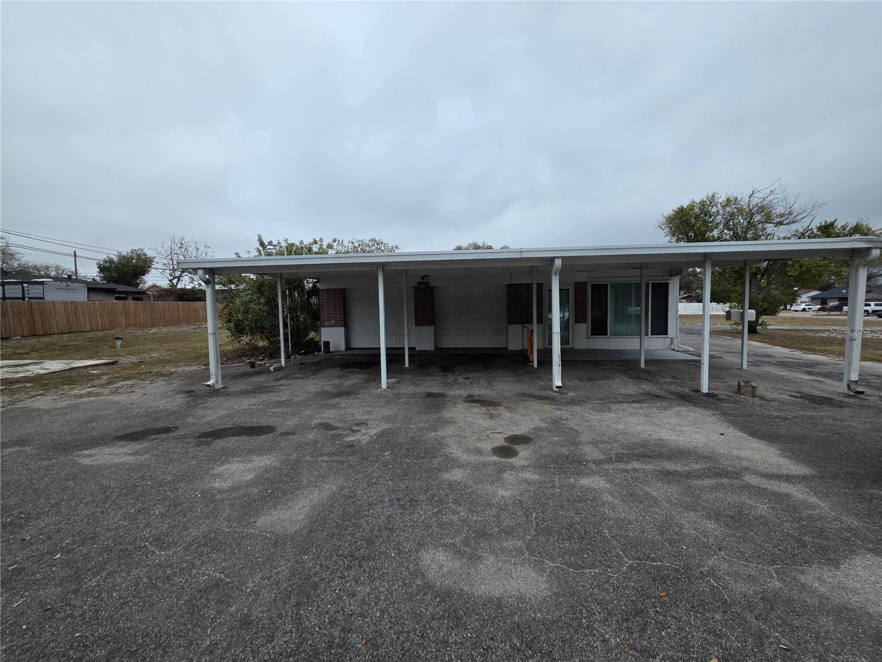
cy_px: 331
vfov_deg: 89.9
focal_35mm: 13
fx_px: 331
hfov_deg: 106.2
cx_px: 441
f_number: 1.9
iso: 40
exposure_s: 1/1238
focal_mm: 2.2
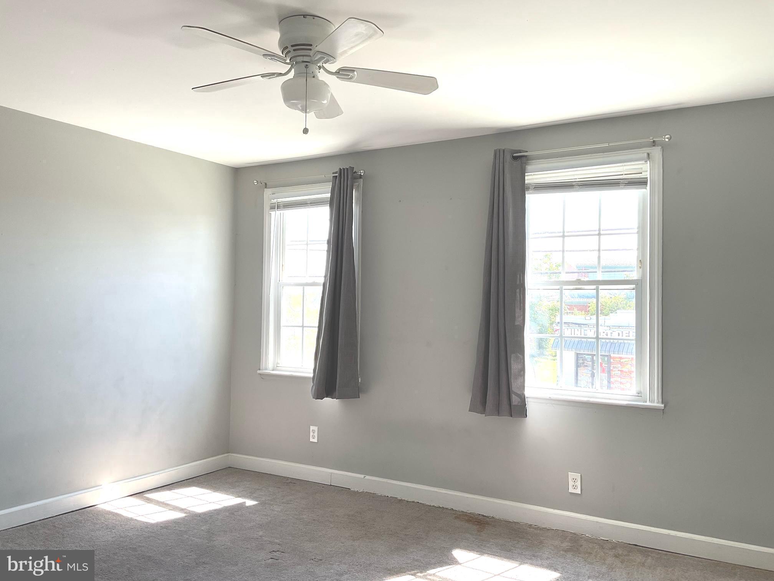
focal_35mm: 29
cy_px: 290
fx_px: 648
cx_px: 387
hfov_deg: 61.7
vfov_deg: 48.2
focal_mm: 3
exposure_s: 1/120
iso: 20
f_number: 1.8
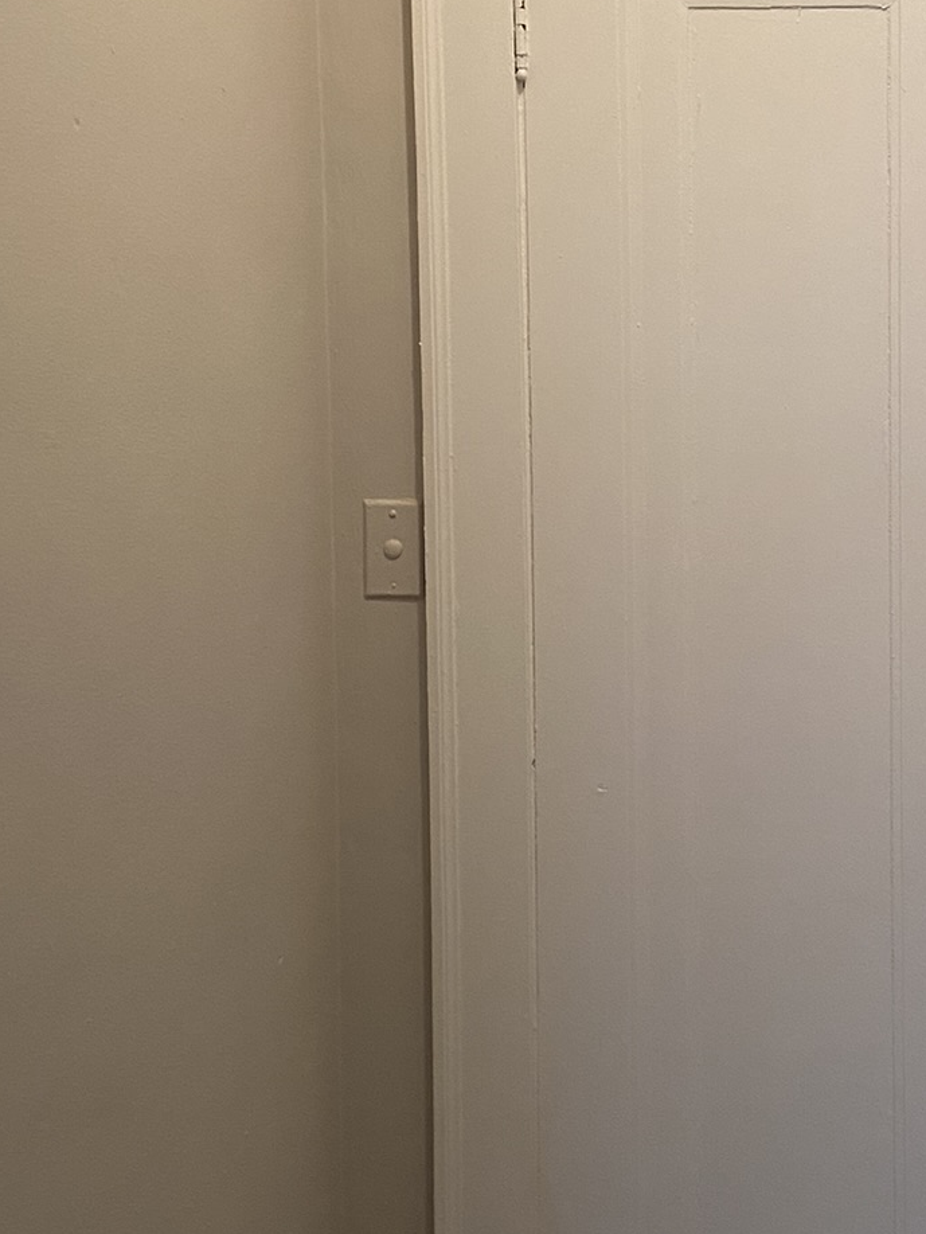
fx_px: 2068
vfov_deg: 33.2
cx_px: 782
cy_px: 518
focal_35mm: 58
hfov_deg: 24.7
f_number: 1.8
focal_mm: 4.25
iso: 200
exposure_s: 1/60
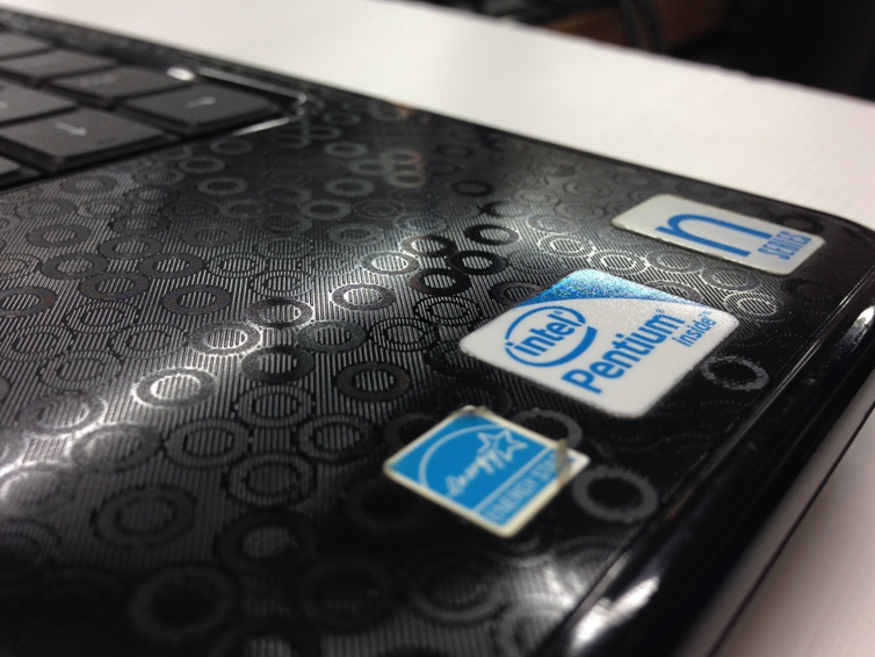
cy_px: 322
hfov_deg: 52.6
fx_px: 885
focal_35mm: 35
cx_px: 458
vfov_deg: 40.7
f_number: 2.4
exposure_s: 1/20
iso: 50
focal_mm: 4.12
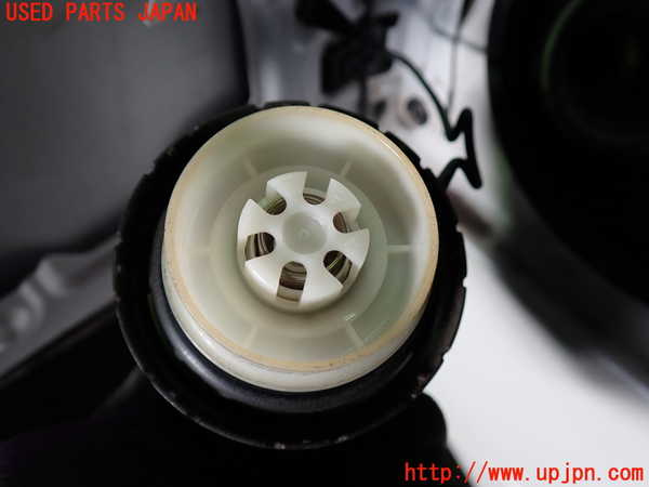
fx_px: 562
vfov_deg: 46.8
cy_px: 244
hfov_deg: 60.0
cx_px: 324
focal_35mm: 30
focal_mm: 5.4
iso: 125
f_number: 2.3
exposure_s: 1/60
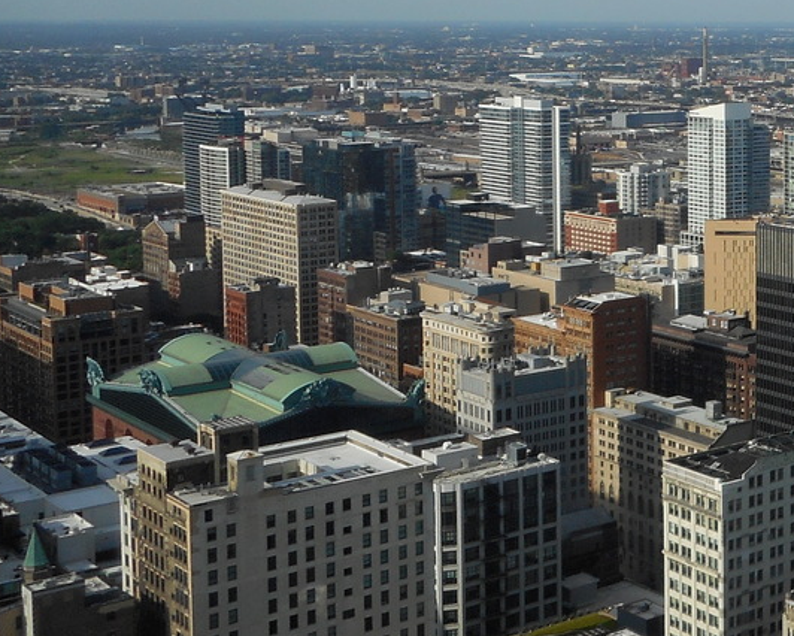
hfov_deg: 24.9
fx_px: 1552
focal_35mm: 66
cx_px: 1028
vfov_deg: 22.8
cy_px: 130
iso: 80
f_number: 3.7
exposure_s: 1/1000
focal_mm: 4.5
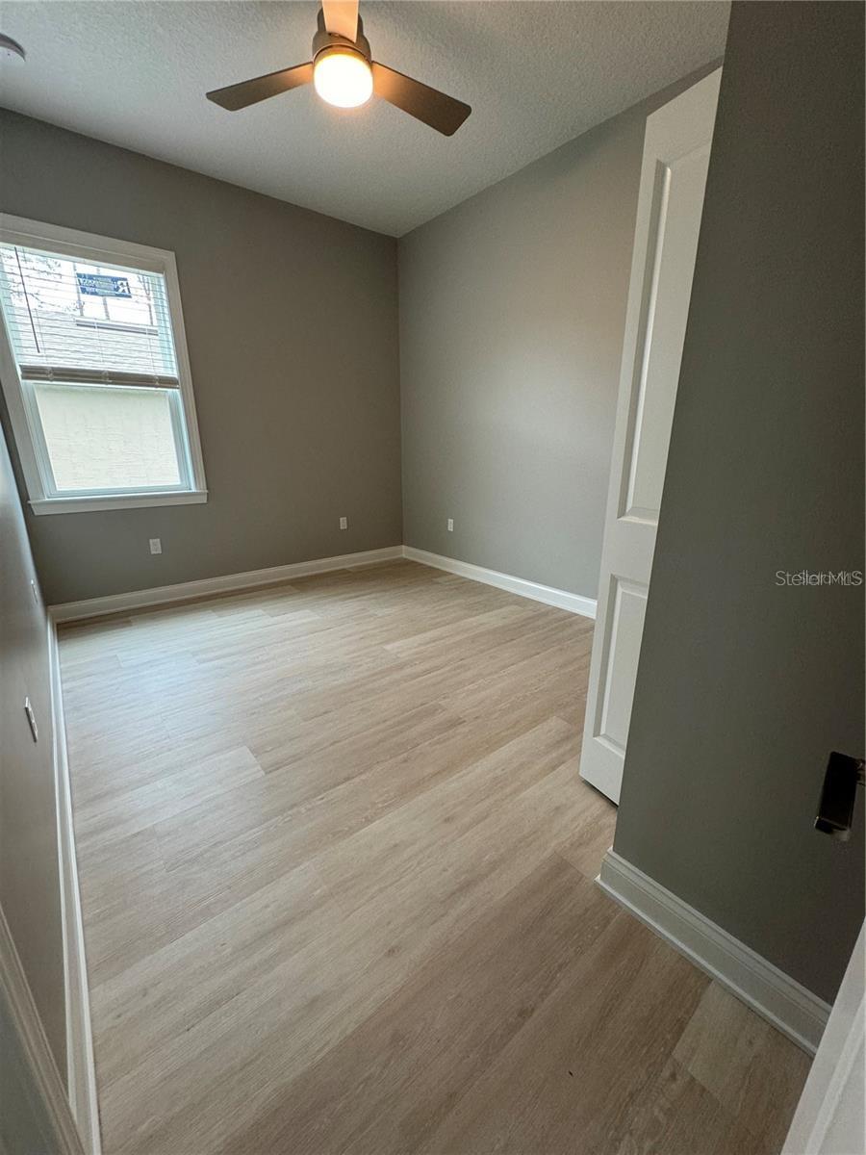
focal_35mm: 14
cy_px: 578
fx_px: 467
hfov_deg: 85.7
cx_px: 433
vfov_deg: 102.1
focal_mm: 2.22
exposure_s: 1/60
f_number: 2.2
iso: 160
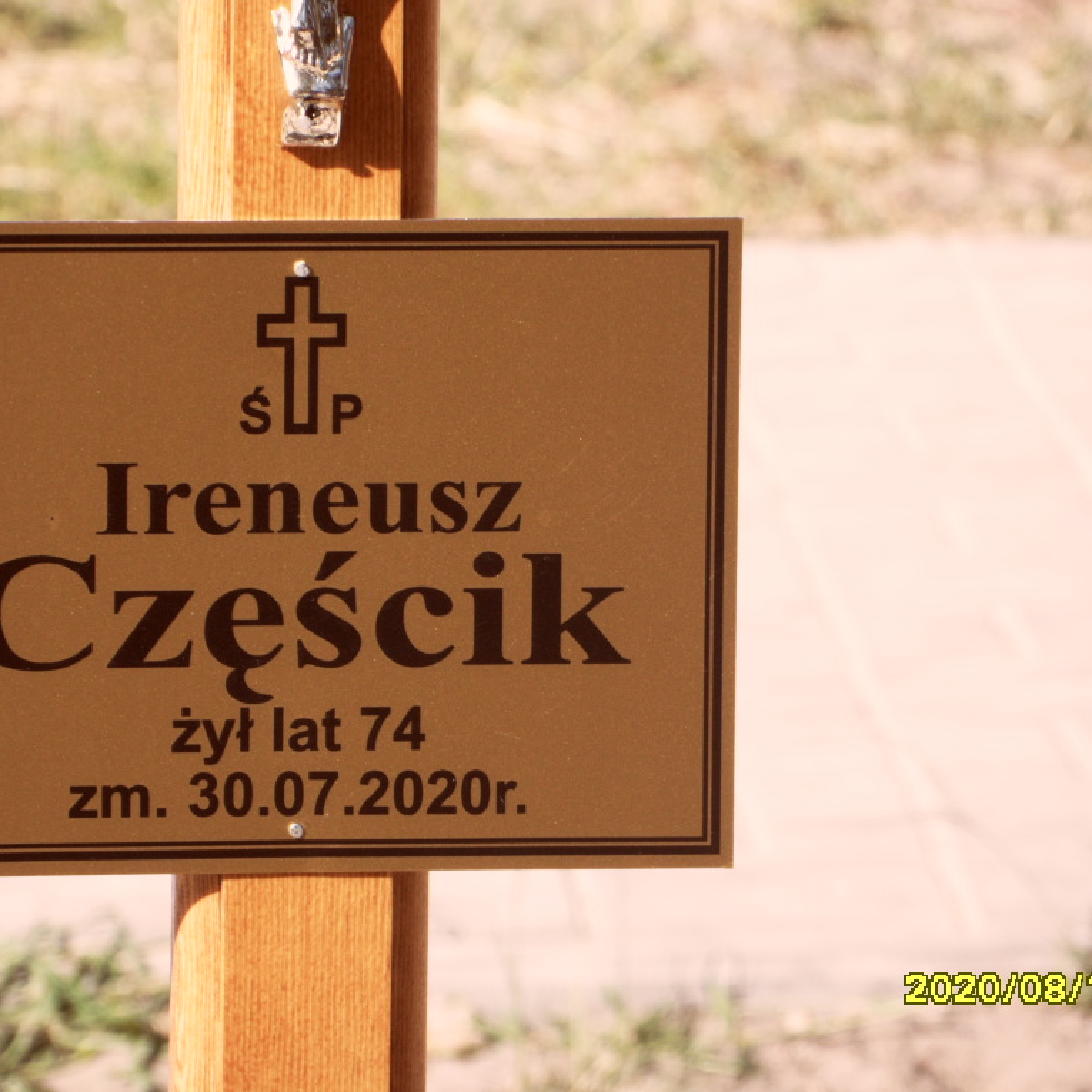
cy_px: 545
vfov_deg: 4.9
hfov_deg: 4.9
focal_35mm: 355
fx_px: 12670
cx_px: 465
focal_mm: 49.4
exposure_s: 1/180
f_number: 5.4
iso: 80
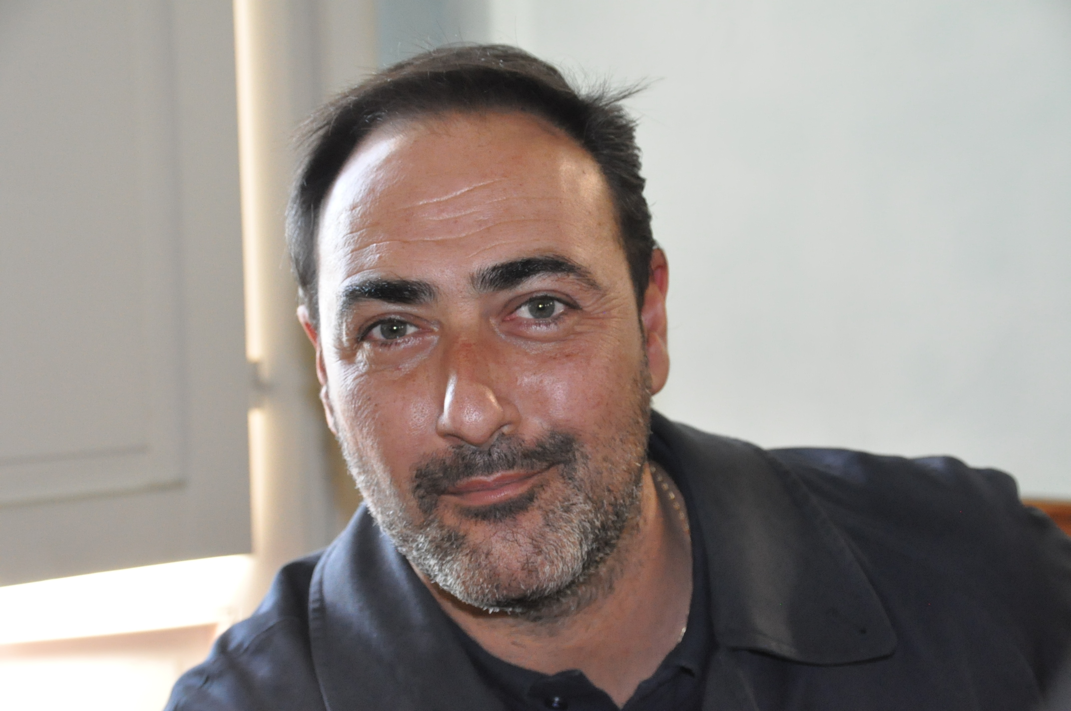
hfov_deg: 26.0
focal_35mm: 78
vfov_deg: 17.4
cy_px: 356
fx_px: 2318
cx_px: 536
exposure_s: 1/100
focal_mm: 52
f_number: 6.3
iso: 3200
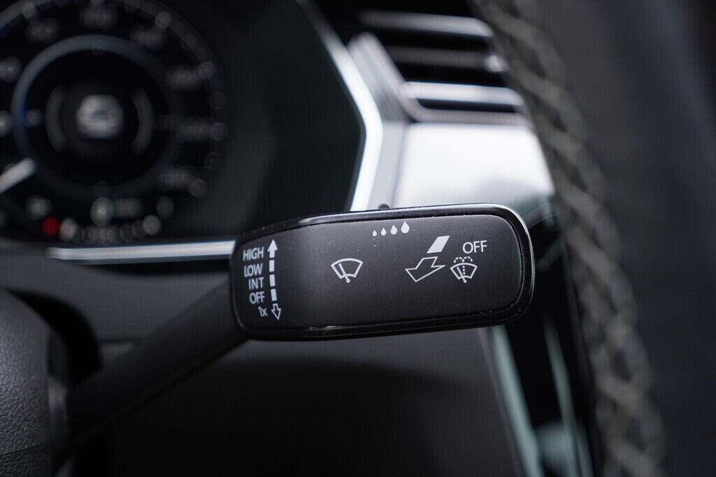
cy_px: 238
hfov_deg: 53.1
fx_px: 716
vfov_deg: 36.9
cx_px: 358
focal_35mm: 36
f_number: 2.8
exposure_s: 1/40
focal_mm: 24
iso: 320
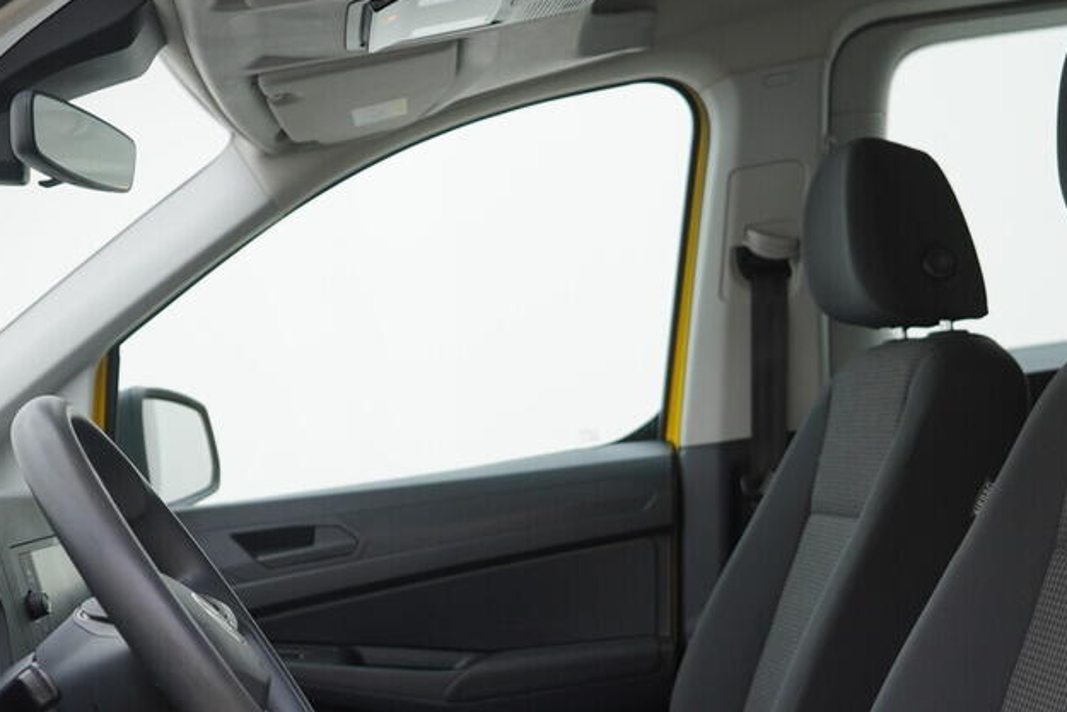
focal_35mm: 59
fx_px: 1749
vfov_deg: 22.8
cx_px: 429
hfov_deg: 33.8
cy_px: 532
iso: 125
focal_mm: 24
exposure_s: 1/50
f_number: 3.2
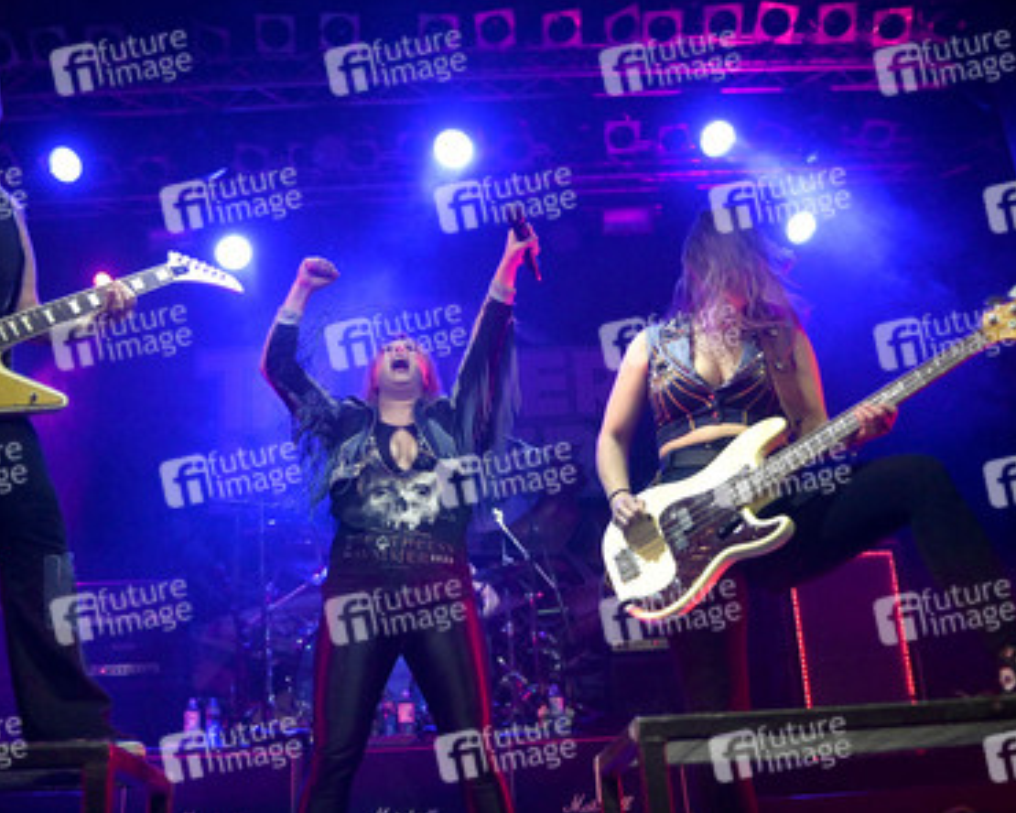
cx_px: 432
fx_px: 1203
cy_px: 406
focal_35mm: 40
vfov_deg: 37.3
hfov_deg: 45.7
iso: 4000
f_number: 4
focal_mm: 35
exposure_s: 1/800
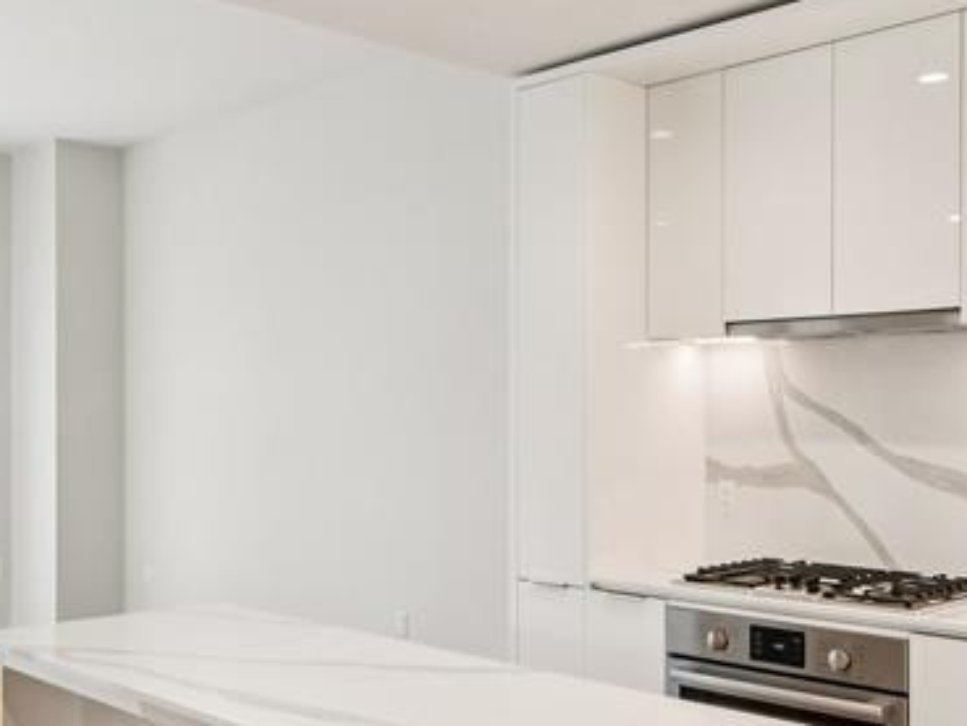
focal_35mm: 40
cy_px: 406
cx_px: 490
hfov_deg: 46.8
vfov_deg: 35.9
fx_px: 1118
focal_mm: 10
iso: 400
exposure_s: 1/80
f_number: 8
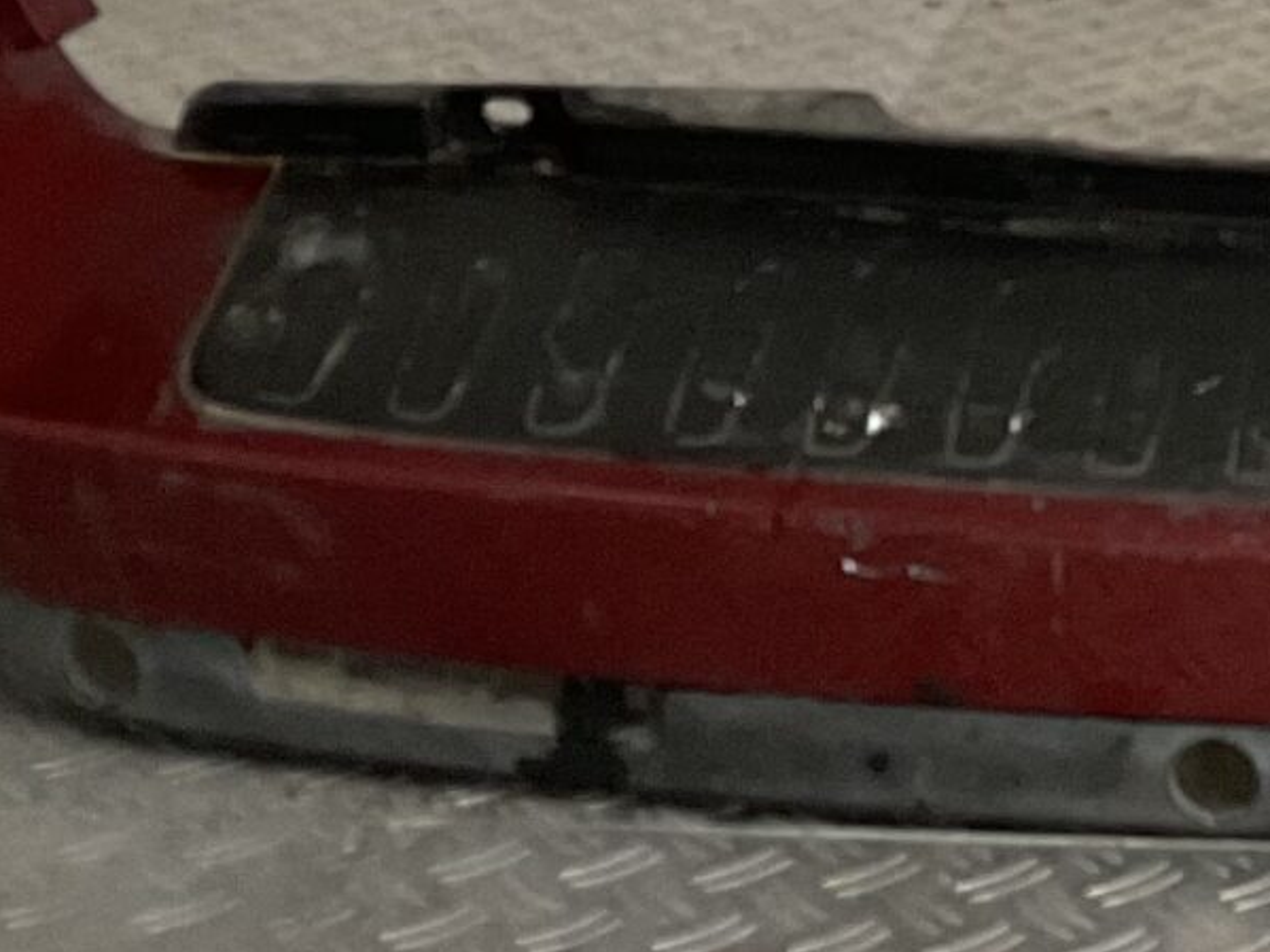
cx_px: 1895
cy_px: -430
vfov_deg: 11.5
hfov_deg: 14.8
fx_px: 4548
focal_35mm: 124
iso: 80
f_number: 1.8
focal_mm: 3
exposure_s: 1/50
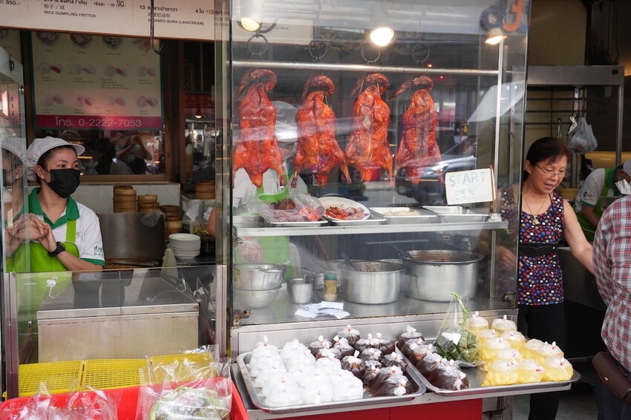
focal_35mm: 40
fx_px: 701
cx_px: 316
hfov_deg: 48.5
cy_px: 210
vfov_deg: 33.4
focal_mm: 40
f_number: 6.3
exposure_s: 1/125
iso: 500
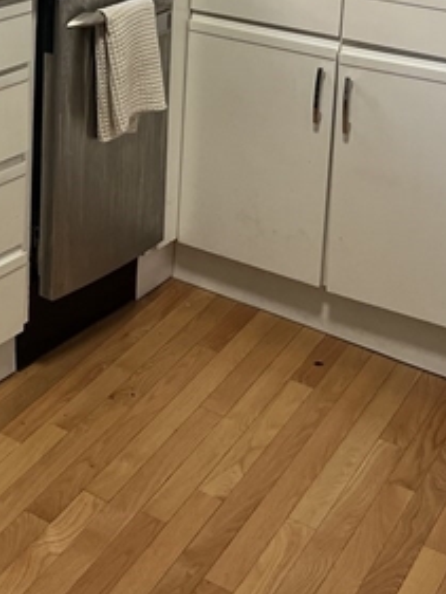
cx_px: -49
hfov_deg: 19.8
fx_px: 1219
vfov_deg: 25.0
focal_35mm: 71
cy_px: -95
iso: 125
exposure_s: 1/120
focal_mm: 5.1
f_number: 1.6
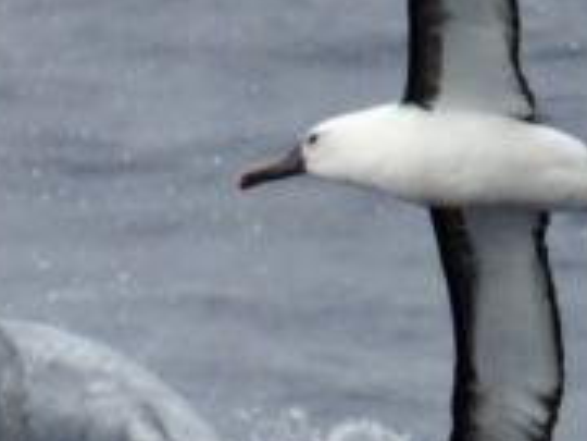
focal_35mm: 2565
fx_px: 43496
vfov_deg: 0.6
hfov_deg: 0.8
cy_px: 207
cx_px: -515
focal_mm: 600
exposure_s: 1/8000
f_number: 6.3
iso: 1250
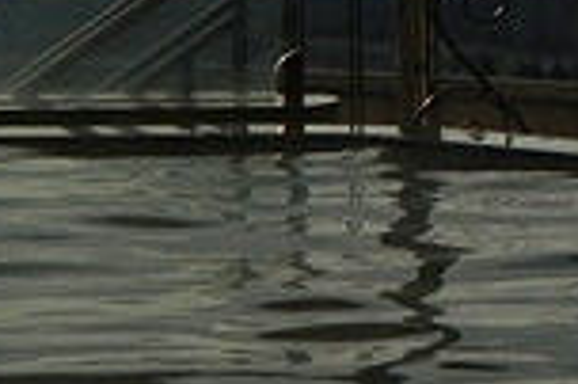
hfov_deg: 4.2
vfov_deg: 2.8
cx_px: 99
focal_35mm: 488
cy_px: -72
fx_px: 7827
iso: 200
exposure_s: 1/2000
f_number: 8
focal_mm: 20.8
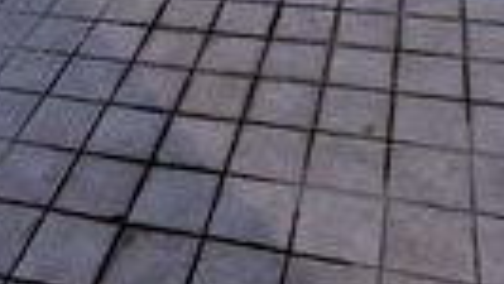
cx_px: 172
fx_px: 802
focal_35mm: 60
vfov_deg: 17.8
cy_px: -153
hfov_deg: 34.6
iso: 40
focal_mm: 1.64
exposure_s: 1/1667
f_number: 2.2
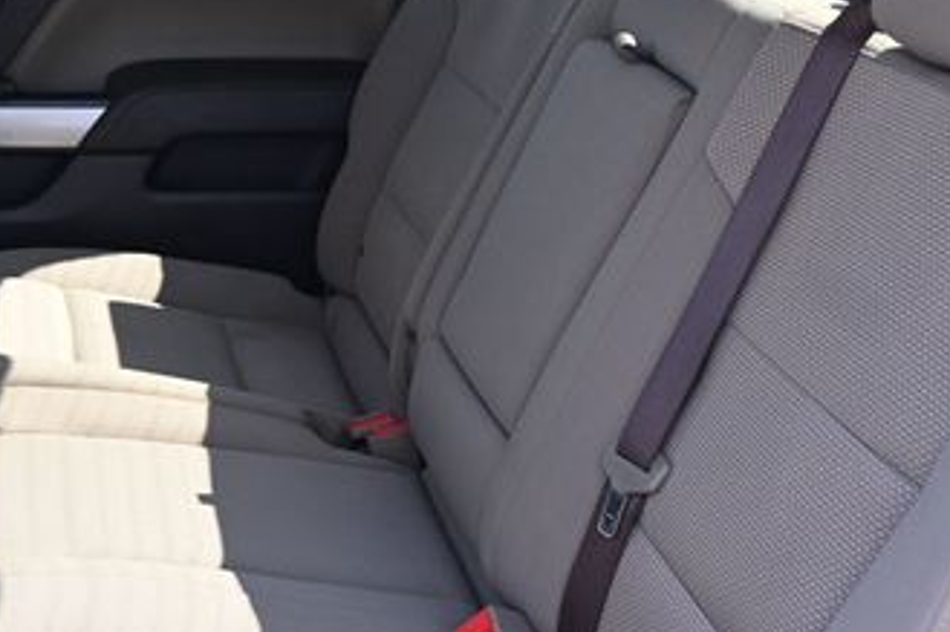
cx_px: 341
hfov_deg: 28.2
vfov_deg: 19.0
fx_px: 1885
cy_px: 364
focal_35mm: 71
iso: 500
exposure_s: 1/125
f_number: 4.2
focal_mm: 24.5
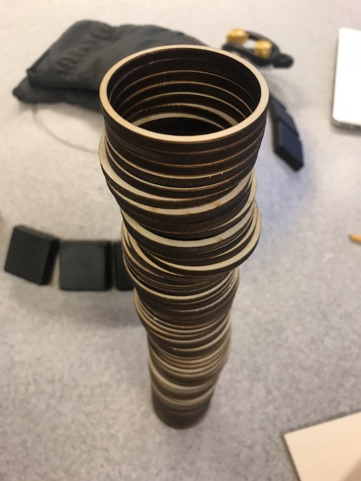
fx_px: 389
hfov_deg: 49.7
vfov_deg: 63.4
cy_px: 240
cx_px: 180
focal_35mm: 28
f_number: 1.8
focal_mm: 3.99
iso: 40
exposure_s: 1/17
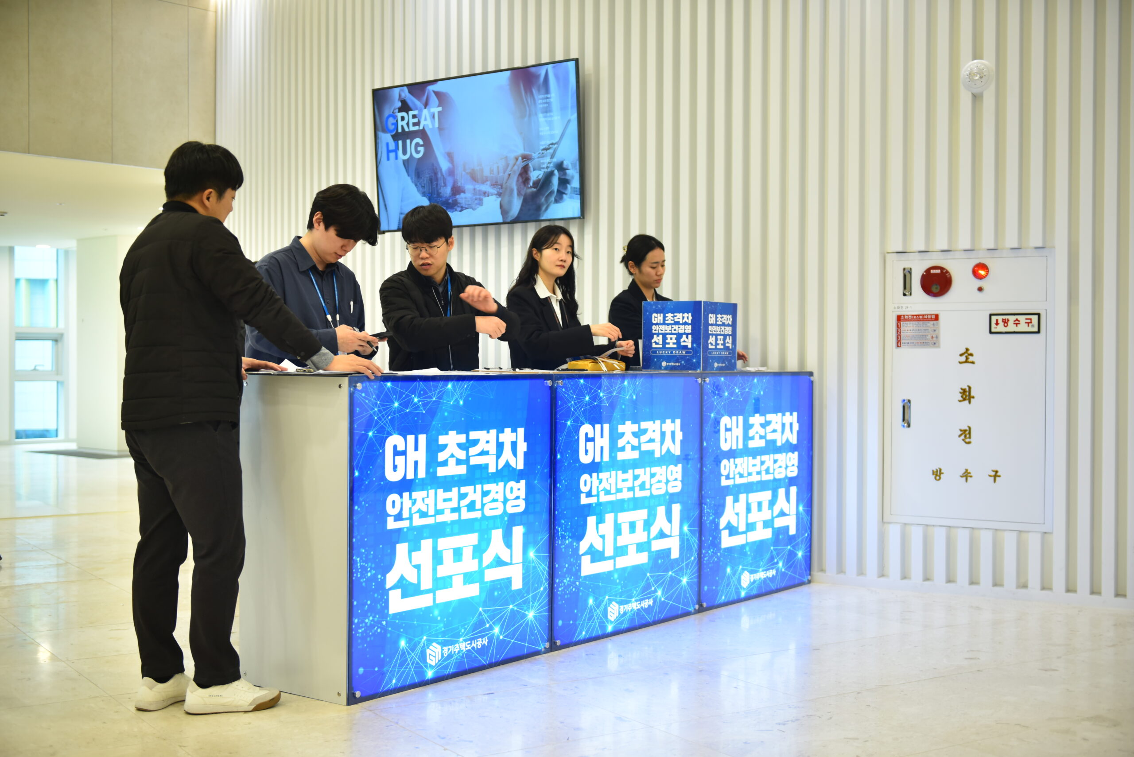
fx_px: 1386
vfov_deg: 30.5
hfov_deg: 44.5
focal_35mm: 44
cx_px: 567
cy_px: 378
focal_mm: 44
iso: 800
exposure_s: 1/125
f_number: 2.8
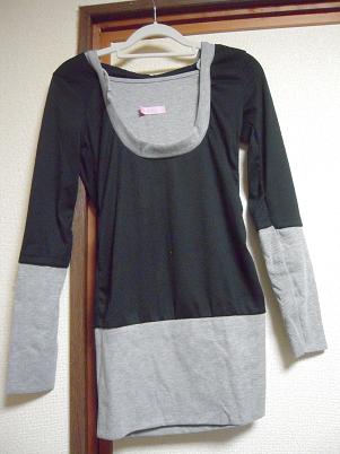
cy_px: 227
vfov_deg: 63.5
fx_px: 367
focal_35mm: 28
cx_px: 170
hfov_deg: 49.7
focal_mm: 5
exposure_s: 1/25
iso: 1600
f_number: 2.7
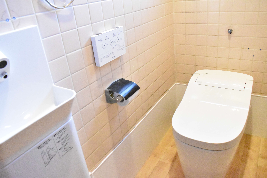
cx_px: 134
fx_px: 200
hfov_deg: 67.4
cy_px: 89
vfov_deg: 47.9
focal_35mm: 27
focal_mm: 18
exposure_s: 1/160
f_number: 5
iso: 25600
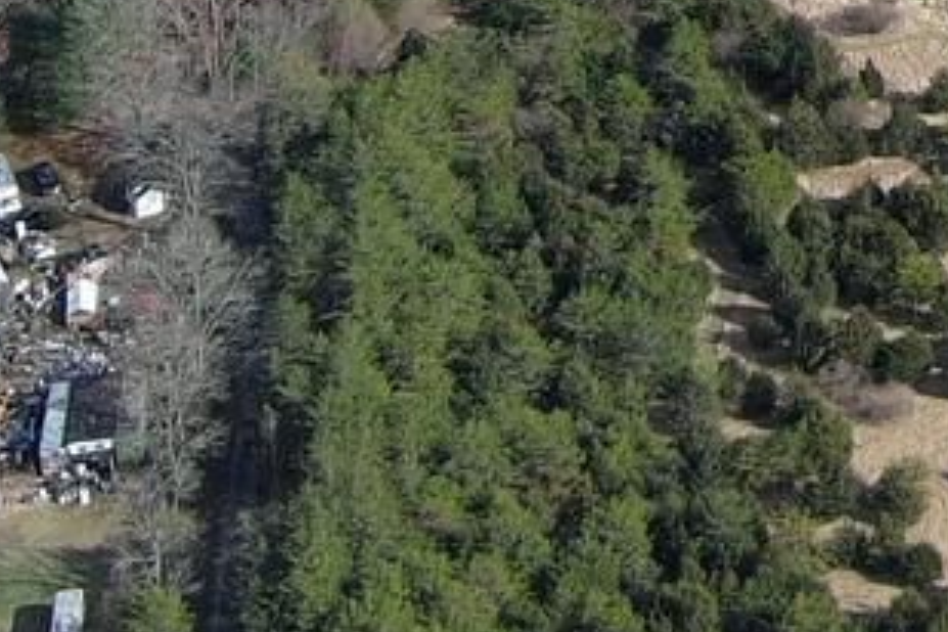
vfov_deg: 6.6
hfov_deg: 9.7
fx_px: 5056
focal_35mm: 192
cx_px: 2120
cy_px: -1192
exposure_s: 1/883
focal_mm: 10.57
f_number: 2.8
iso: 100
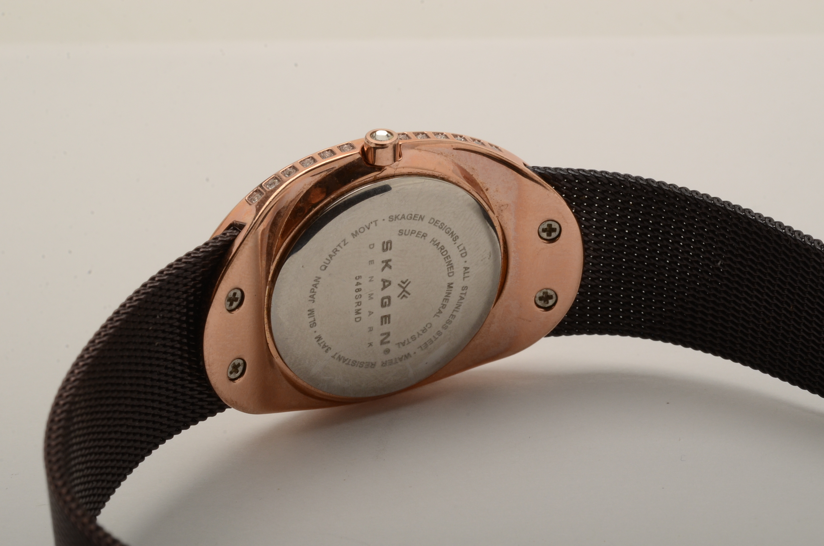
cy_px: 273
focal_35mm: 90
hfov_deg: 22.7
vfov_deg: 15.1
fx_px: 2056
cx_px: 412
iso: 400
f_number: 22
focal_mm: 60
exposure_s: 1/200
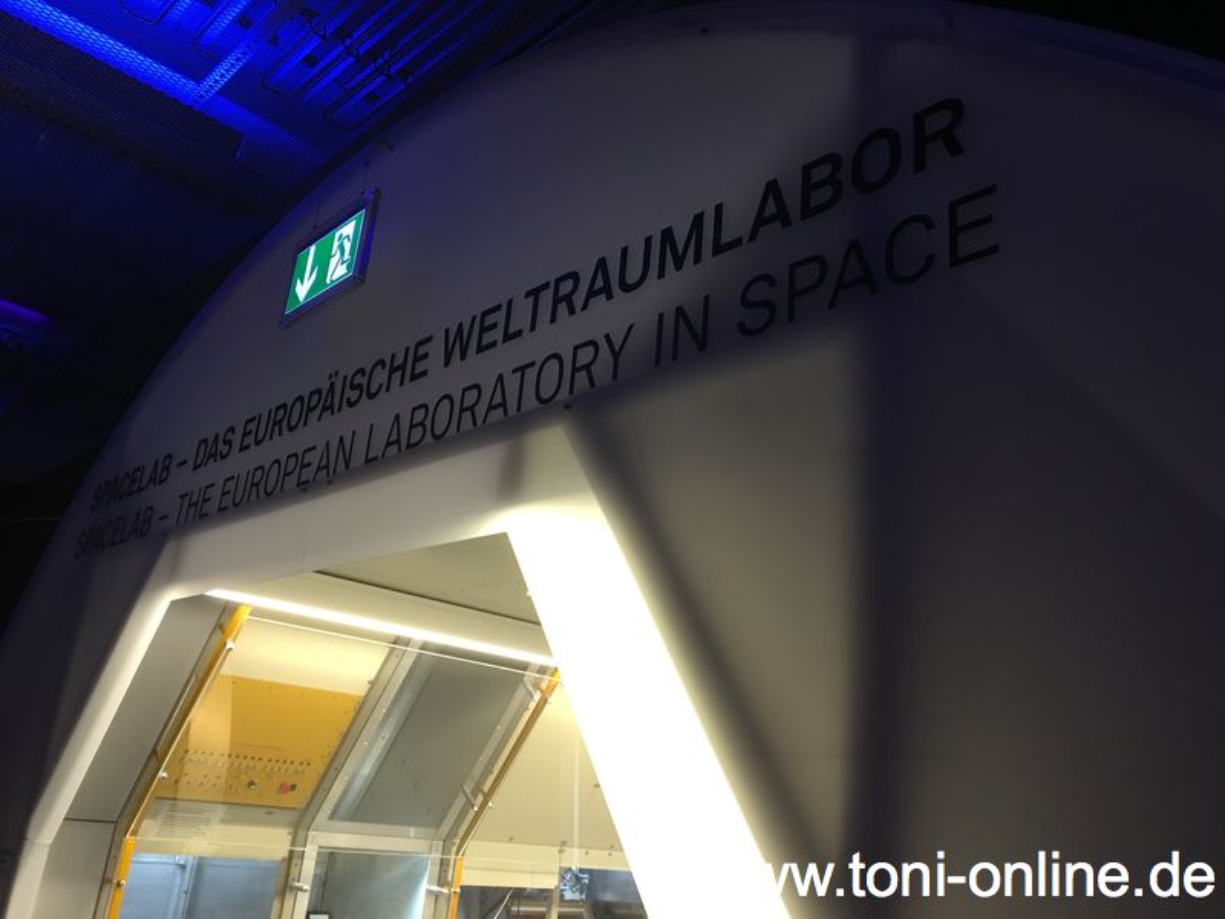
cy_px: 460
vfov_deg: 48.2
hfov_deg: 61.7
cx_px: 612
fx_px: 1026
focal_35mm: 29
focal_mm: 4.15
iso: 64
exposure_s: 1/17
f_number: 2.2
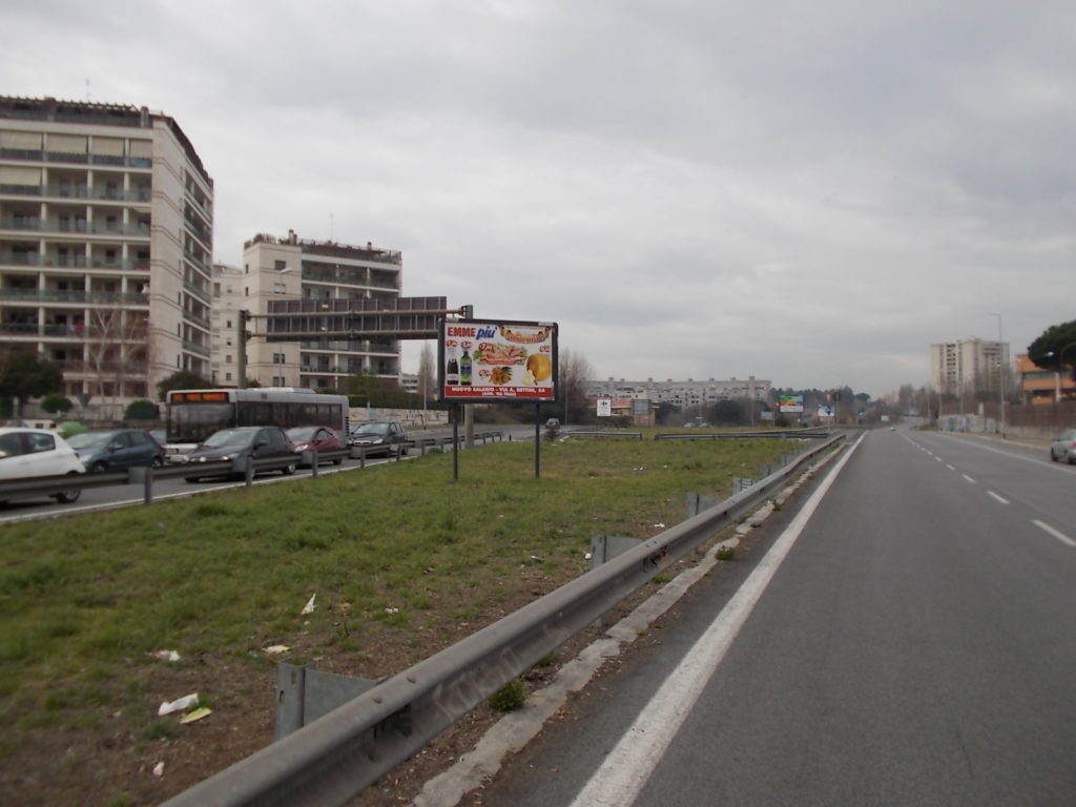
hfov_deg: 67.3
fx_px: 808
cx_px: 538
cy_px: 404
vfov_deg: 53.1
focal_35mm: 26
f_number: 8
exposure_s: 1/100
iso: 80
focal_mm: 4.6
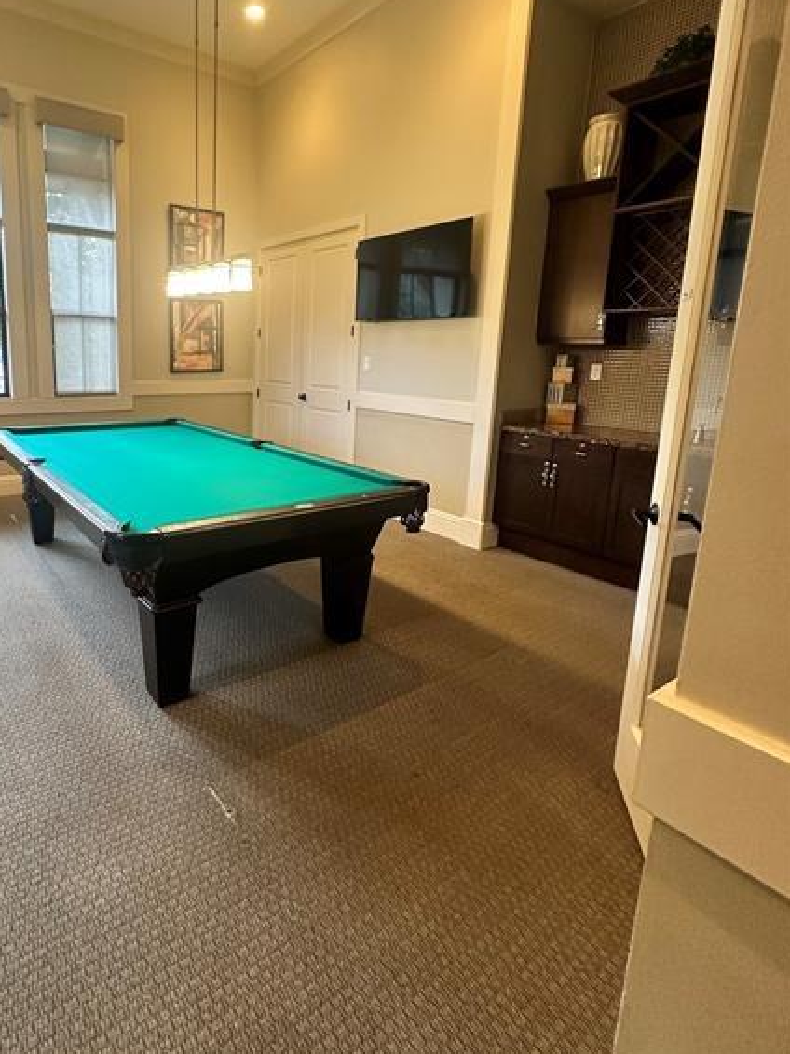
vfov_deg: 84.2
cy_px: 453
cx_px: 261
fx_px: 579
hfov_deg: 66.7
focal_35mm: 19
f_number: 2.2
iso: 250
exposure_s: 1/60
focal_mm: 2.22
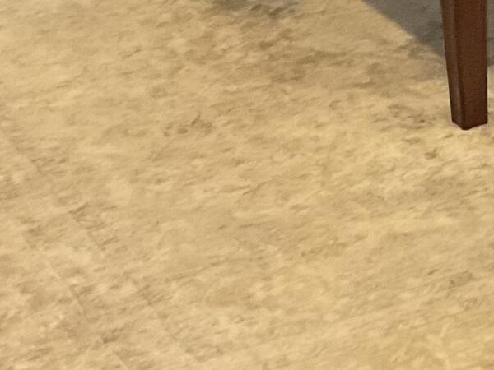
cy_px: 9
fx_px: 2069
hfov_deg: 13.4
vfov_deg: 10.2
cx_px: 496
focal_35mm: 145
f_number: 1.8
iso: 250
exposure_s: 1/60
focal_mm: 3
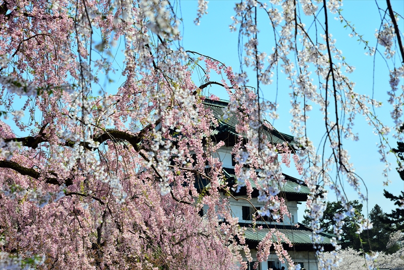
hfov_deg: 17.1
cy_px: 135
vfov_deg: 11.4
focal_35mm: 120
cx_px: 202
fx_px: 1347
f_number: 10
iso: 250
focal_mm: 120
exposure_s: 1/400
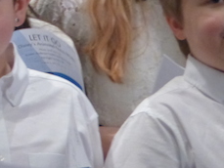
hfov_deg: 1.4
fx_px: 9025
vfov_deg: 1.1
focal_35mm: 1394
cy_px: -19
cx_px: 116
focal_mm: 108
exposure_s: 1/25
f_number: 2.8
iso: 800
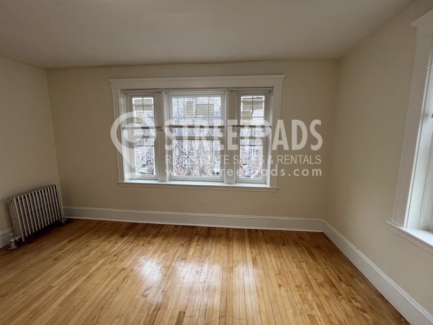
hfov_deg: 106.2
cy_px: 162
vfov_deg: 89.9
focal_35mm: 13
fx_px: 163
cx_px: 216
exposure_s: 1/120
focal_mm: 1.57
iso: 80
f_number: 1.8
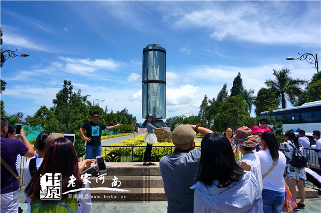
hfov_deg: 73.8
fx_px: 214
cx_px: 160
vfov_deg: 53.0
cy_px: 106
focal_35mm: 24
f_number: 13
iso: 100
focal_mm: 16
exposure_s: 1/160
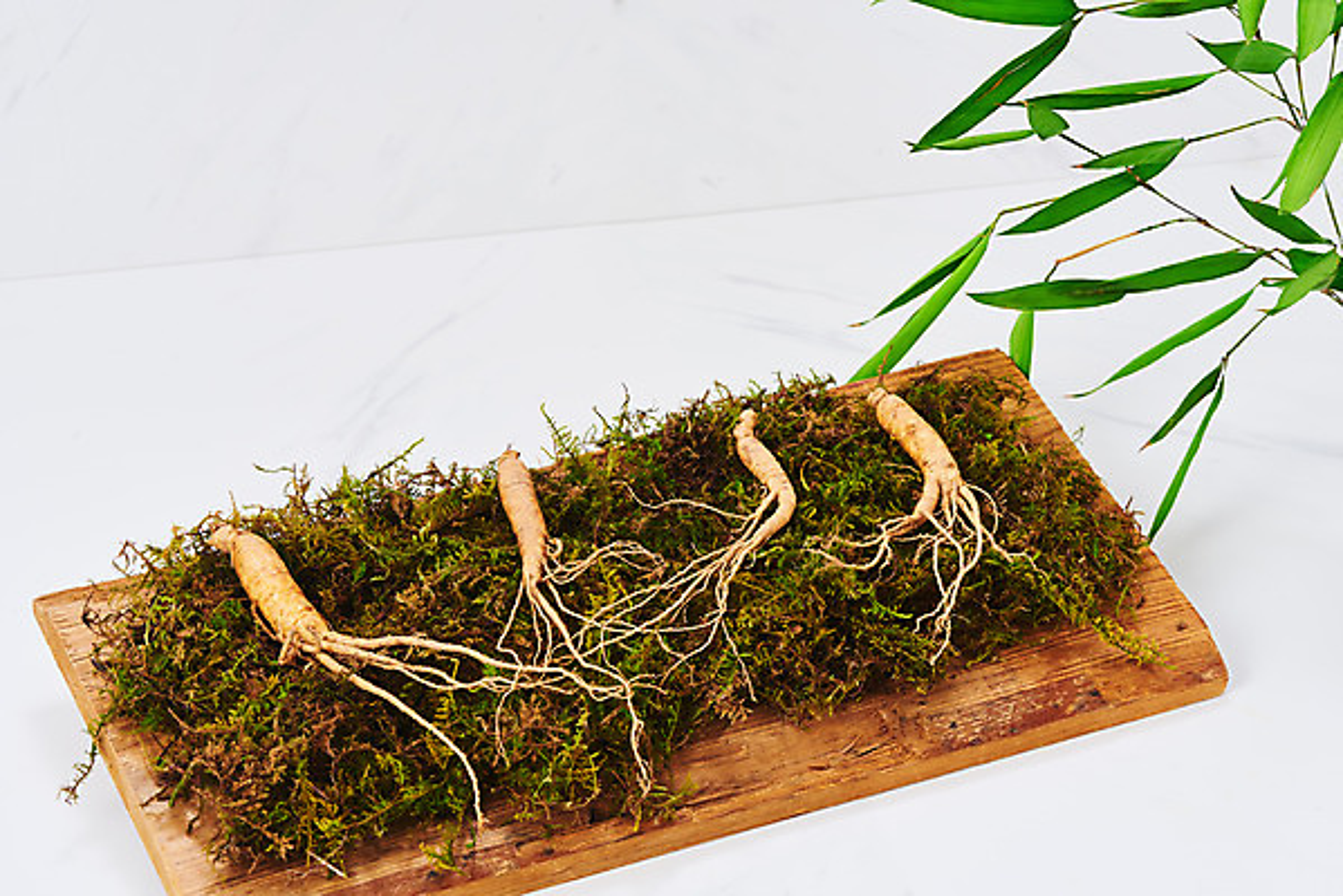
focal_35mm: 105
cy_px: 448
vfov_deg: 13.1
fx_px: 3919
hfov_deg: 19.4
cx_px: 672
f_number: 18
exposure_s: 1/125
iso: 80
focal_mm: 105
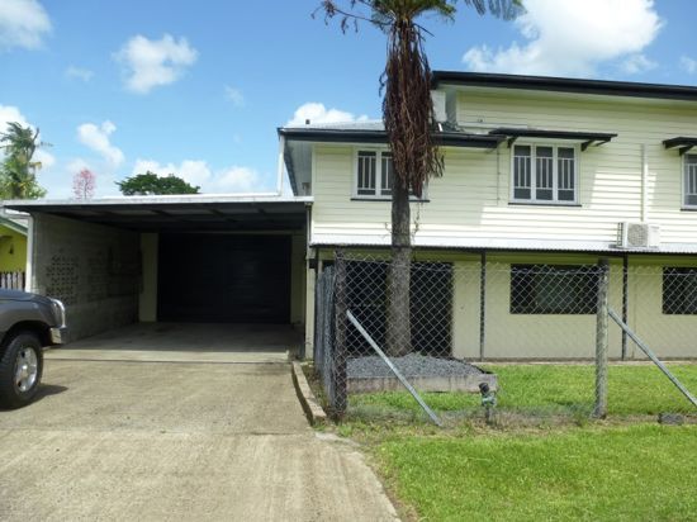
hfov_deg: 71.6
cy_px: 261
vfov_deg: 56.8
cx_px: 348
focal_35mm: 24
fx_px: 483
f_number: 4
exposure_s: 1/640
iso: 100
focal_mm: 4.3
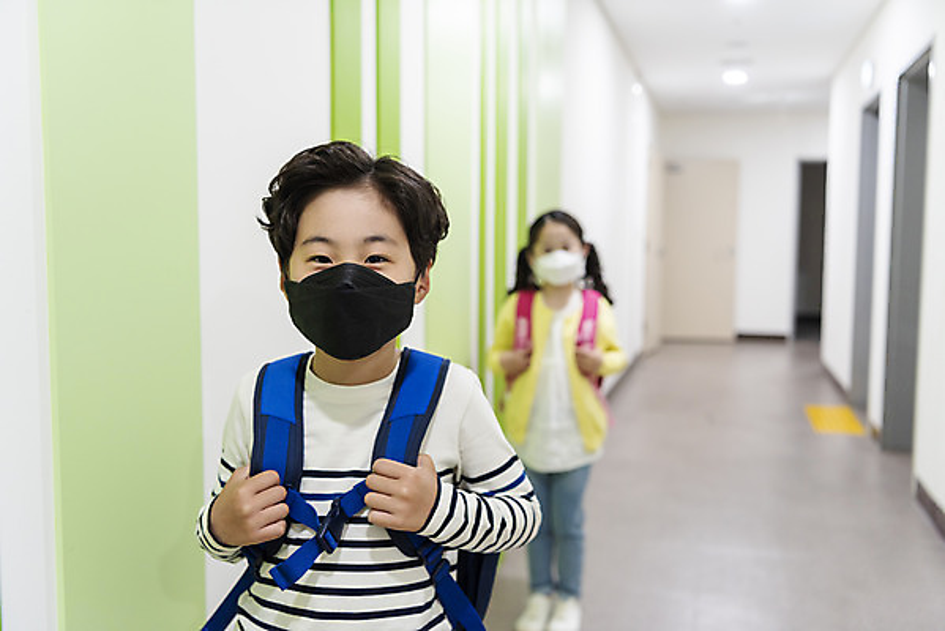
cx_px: 472
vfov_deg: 36.9
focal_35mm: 36
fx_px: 945
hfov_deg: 53.1
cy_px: 316
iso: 800
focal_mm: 36
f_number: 2.8
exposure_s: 1/80
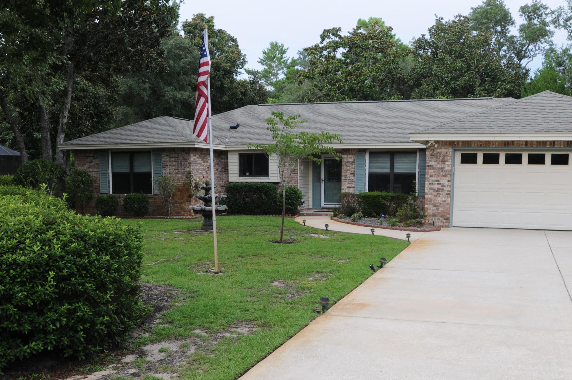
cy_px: 267
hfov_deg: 49.9
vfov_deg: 33.9
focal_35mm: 39
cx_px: 292
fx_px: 615
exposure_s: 1/160
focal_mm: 17
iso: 200
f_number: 6.3
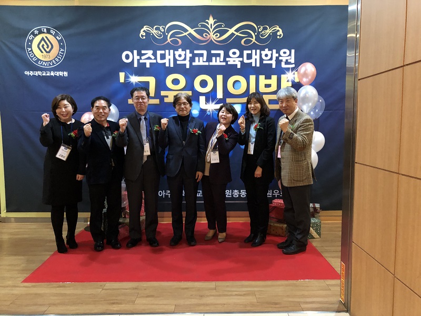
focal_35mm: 28
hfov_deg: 63.4
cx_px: 210
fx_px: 341
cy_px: 158
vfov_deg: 49.7
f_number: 1.8
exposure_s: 1/5
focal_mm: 3.99
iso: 80
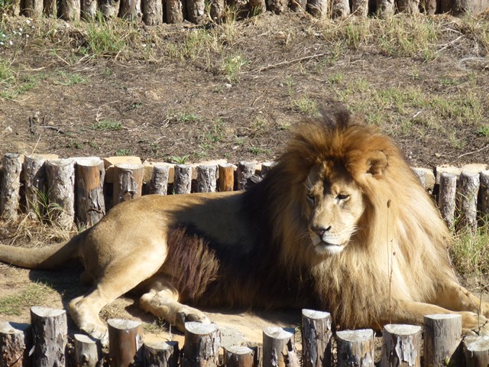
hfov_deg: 8.0
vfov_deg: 6.0
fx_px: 3517
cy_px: 184
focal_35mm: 249
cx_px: 244
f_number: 5.6
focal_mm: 44.5
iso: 100
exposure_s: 1/250
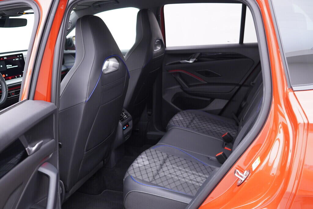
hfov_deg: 53.1
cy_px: 104
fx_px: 313
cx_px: 156
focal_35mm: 36
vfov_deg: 36.9
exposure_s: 1/40
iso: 320
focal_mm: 24
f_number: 2.8
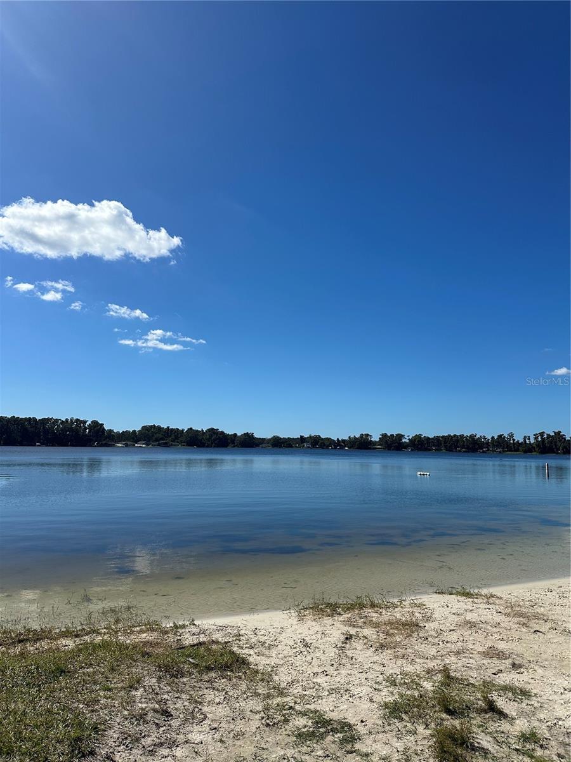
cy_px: 381
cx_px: 286
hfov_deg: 56.8
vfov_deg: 71.6
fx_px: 528
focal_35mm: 24
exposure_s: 1/8197
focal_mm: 6.86
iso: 80
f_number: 1.78
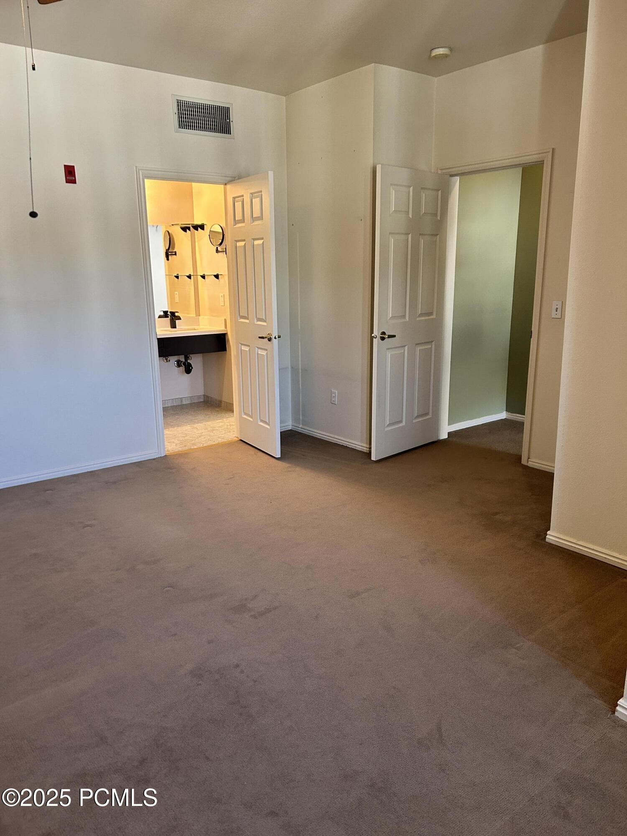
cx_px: 314
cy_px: 418
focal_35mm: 26
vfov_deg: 67.3
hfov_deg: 53.1
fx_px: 628
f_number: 1.5
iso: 160
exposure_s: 1/60
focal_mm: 5.7
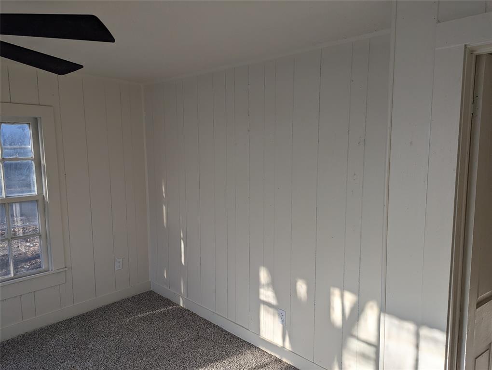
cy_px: 185
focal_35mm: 24
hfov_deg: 71.5
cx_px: 246
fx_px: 342
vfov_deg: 56.9
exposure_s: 1/480
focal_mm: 6.81
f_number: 1.85
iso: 34
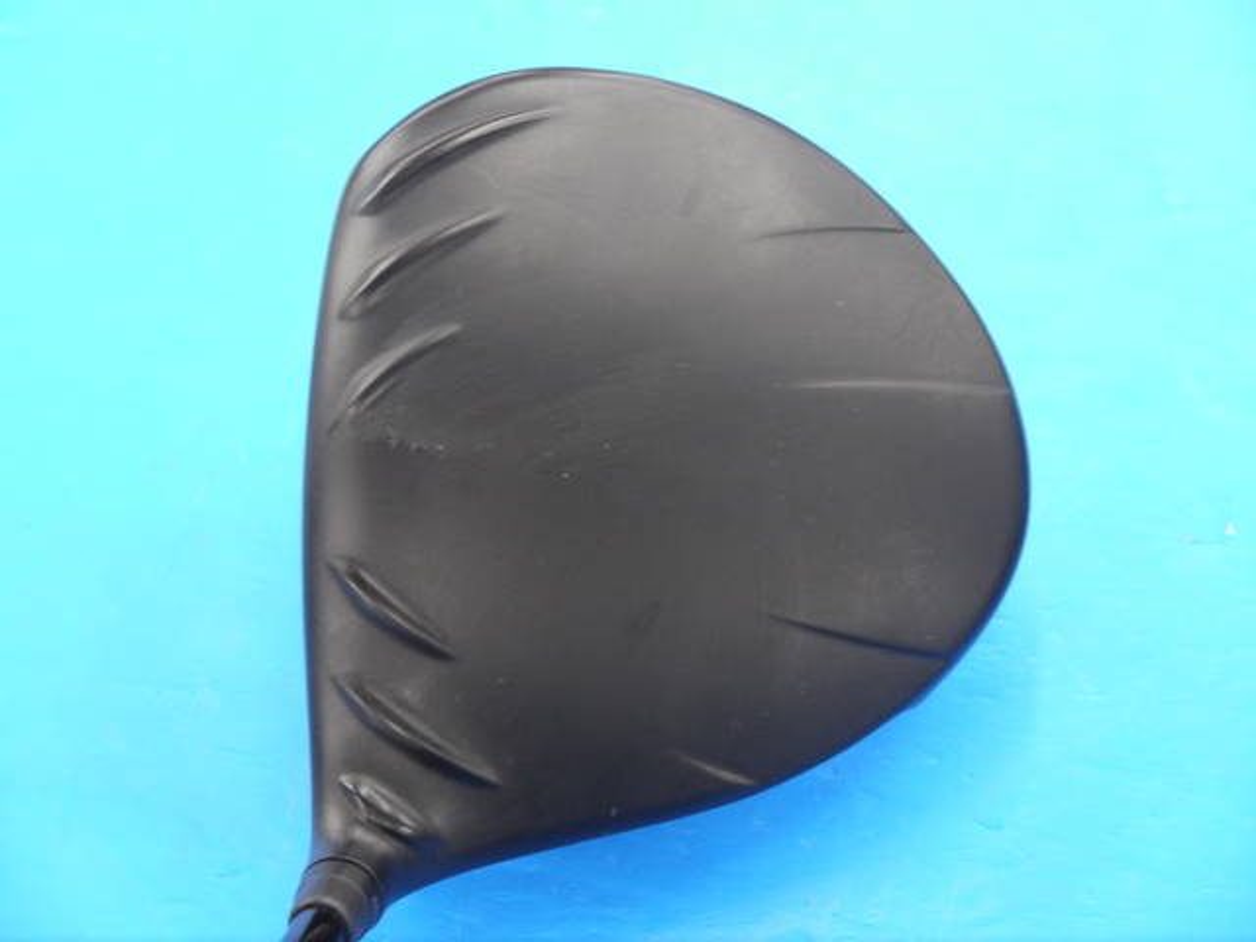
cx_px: 628
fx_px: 3048
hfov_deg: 23.3
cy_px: 471
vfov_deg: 17.6
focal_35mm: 84
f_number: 5.6
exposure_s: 1/50
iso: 800
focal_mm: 42
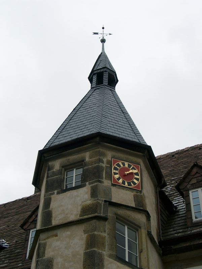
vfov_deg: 32.2
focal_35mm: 60
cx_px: 101
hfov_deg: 24.4
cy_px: 134
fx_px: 467
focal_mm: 12.52
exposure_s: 1/255
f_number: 4
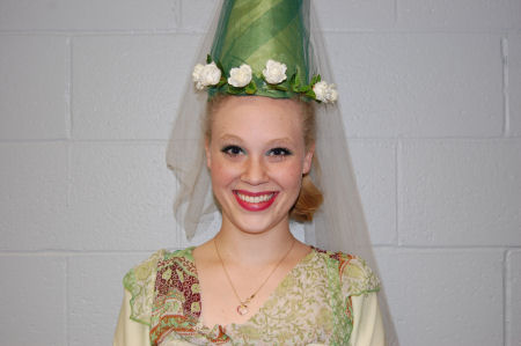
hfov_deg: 37.9
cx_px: 260
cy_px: 173
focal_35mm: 52
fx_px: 759
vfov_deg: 25.7
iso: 400
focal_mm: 35
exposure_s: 1/60
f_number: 4.8
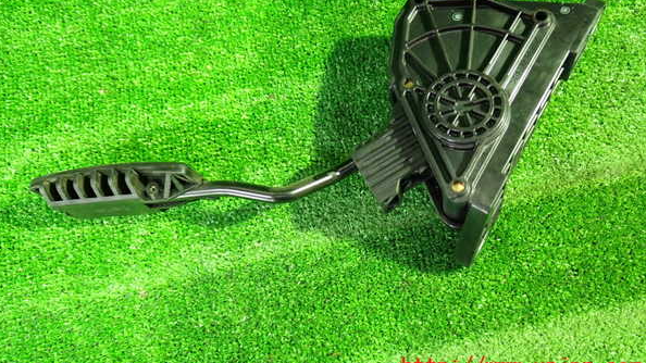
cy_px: 137
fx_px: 565
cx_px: 321
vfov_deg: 35.4
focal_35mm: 33
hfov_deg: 59.5
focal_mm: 5.4
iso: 800
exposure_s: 1/15
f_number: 2.3
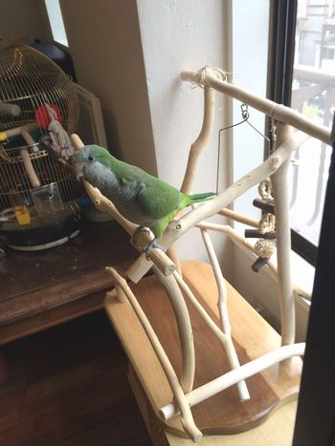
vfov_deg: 61.7
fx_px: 374
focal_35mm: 29
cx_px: 168
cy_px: 223
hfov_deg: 48.2
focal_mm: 4.15
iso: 50
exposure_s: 1/120
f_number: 2.2
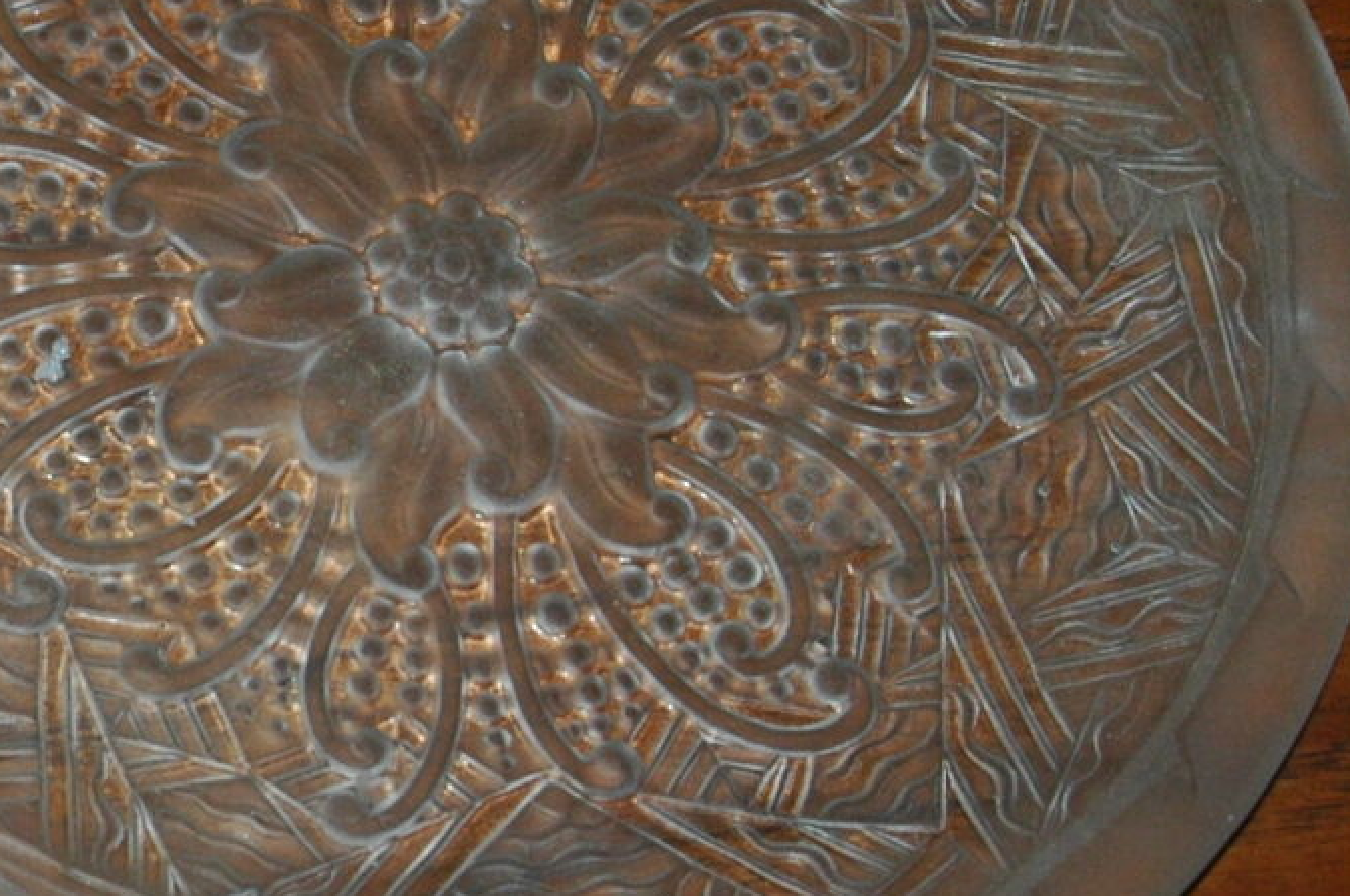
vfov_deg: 9.7
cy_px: 169
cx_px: -520
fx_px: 5242
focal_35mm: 140
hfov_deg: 14.0
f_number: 7.1
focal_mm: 28
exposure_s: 1/125
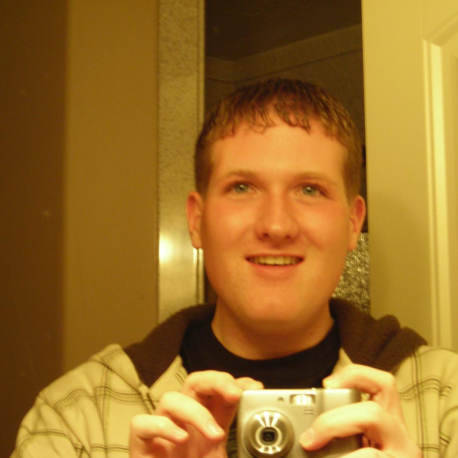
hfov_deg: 16.3
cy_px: 230
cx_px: 261
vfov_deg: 16.3
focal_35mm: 107
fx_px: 1602
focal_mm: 14.8
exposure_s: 1/4.5
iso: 200
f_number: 4.6
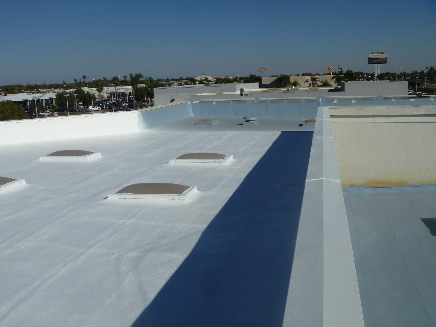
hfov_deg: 52.6
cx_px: 218
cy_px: 164
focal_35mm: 35
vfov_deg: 40.7
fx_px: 441
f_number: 5.6
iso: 80
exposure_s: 1/800
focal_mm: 6.3
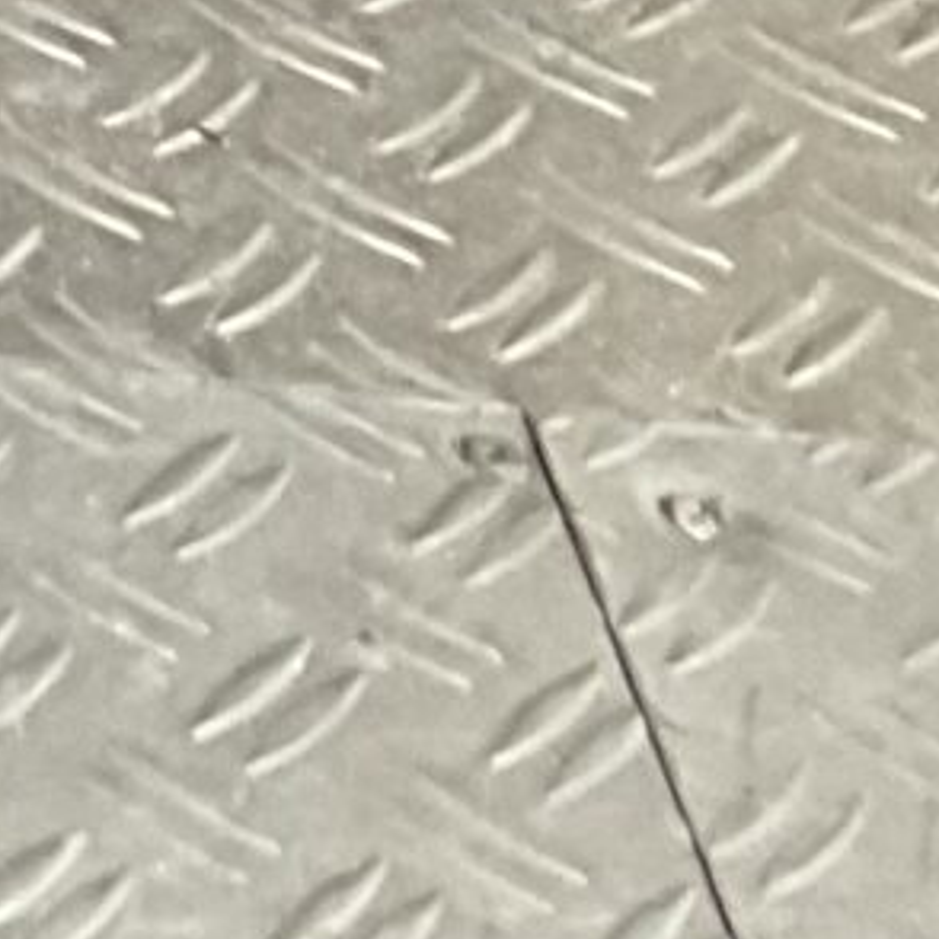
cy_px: -2086
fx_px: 6844
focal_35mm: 223
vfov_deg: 6.9
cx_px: -2121
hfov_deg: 6.9
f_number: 1.8
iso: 64
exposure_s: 1/50
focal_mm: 3
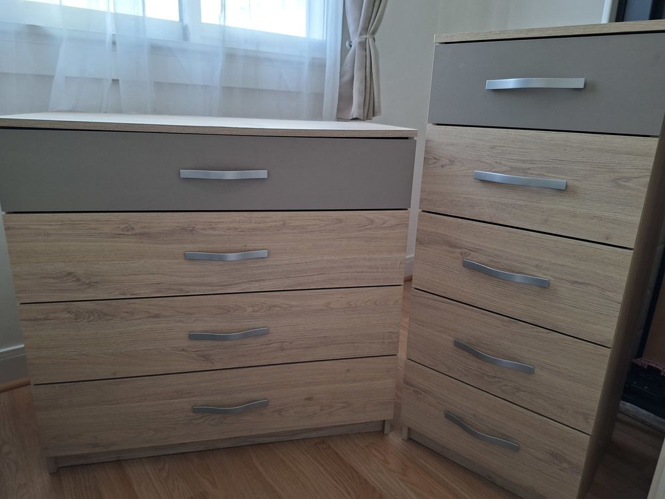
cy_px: 250
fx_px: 442
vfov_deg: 58.9
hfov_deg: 73.9
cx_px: 332
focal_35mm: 23
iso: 160
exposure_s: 1/120
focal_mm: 5.54
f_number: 1.8
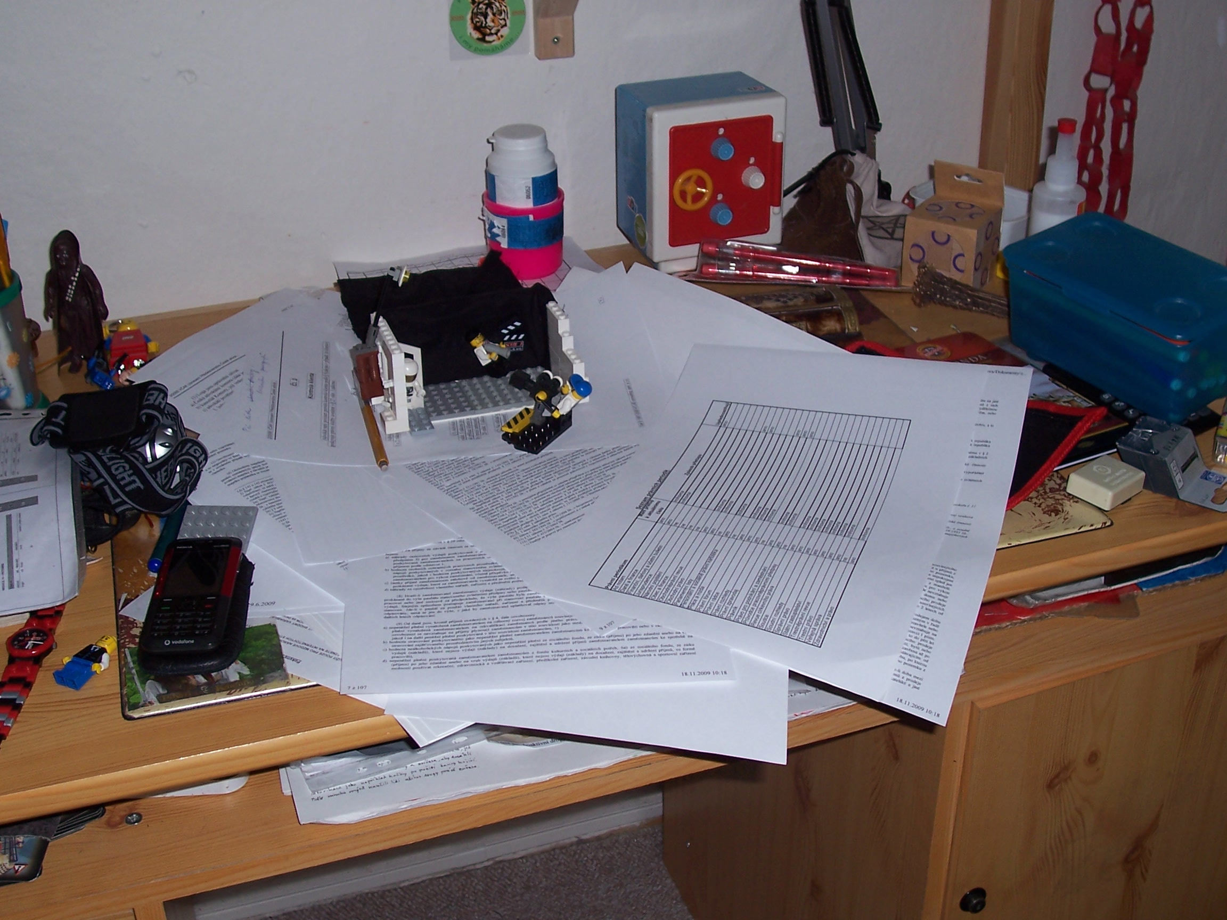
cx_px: 614
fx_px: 1489
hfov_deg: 44.8
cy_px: 460
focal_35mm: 42
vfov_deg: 34.3
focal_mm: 7
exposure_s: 1/60
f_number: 3
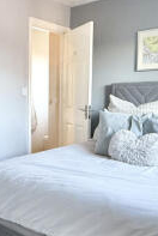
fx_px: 282
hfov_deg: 30.5
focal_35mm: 43
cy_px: 116
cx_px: 29
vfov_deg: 45.4
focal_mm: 2.22
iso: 200
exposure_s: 1/50
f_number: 2.2
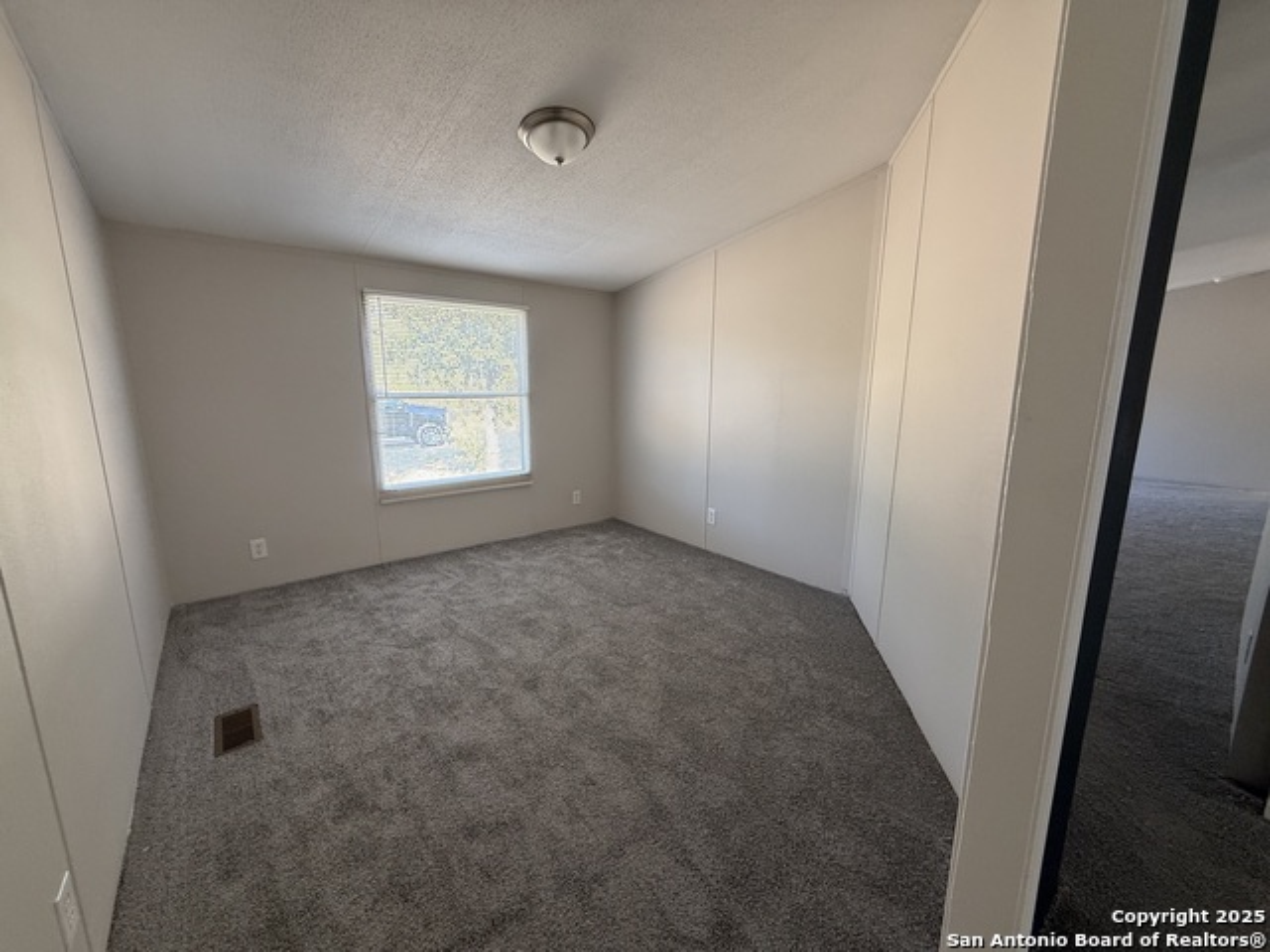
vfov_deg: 85.7
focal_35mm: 14
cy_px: 476
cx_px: 635
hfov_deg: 102.1
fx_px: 514
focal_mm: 2.22
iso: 200
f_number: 2.2
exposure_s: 1/99
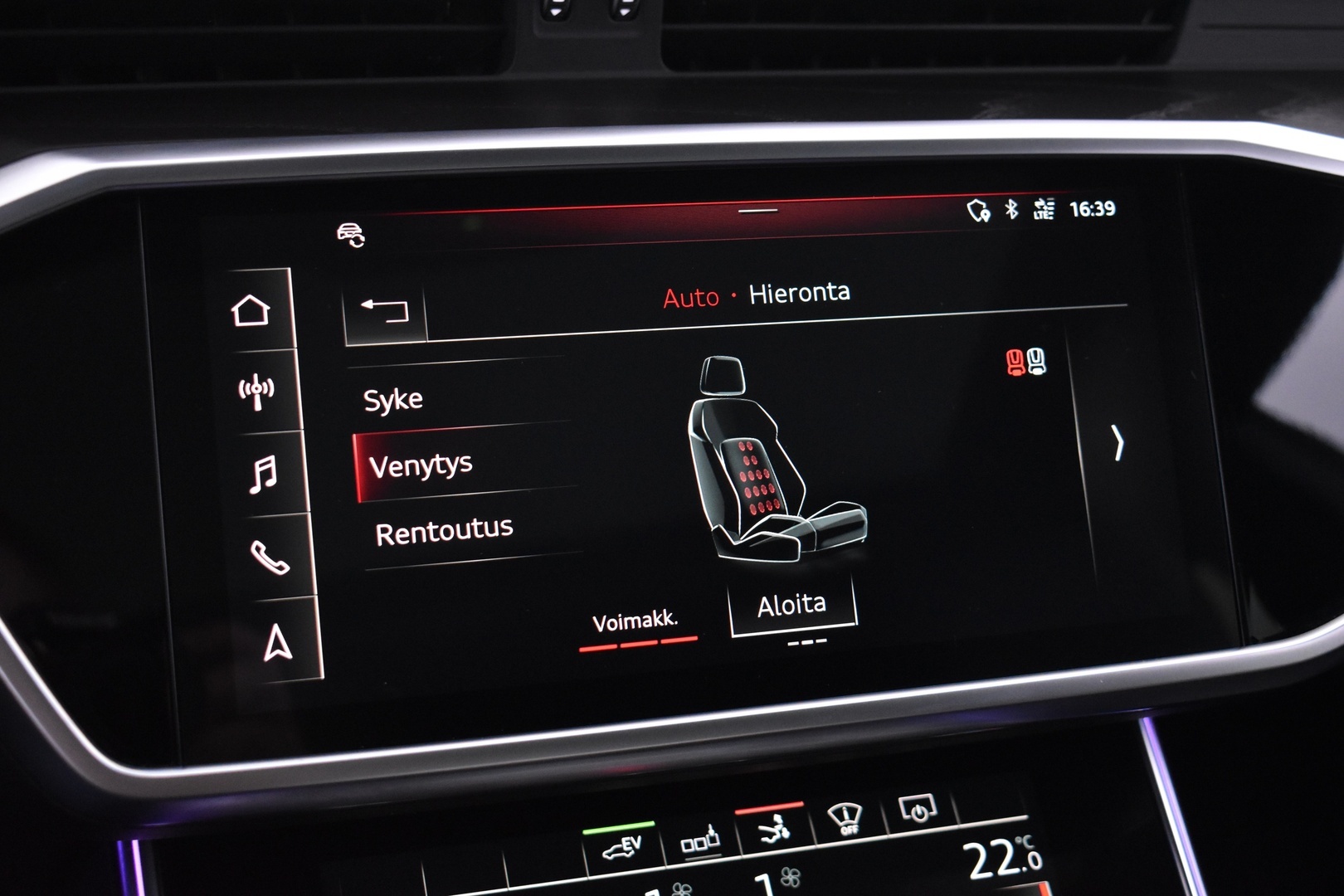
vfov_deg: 26.5
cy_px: 448
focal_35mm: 51
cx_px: 672
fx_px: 1904
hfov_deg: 38.9
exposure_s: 1/30
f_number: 4.5
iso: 3200
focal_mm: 34
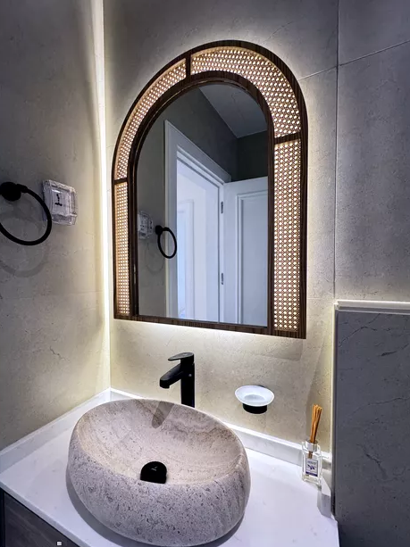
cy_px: 284
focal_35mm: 16
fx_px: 253
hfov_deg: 77.8
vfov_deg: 94.5
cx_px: 184
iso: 320
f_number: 2.2
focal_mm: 2.22
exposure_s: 1/100
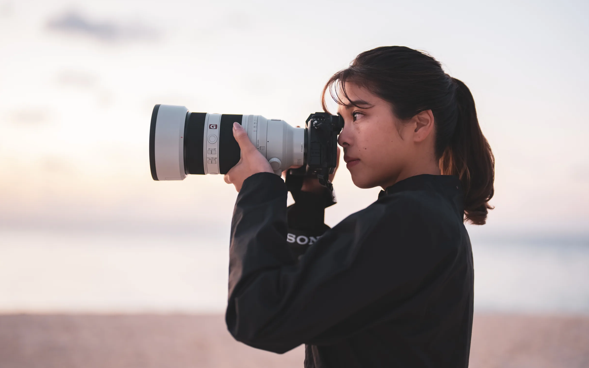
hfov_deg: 37.5
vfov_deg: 24.0
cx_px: 295
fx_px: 867
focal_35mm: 54
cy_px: 176
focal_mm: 50
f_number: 1.2
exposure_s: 1/250
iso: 640
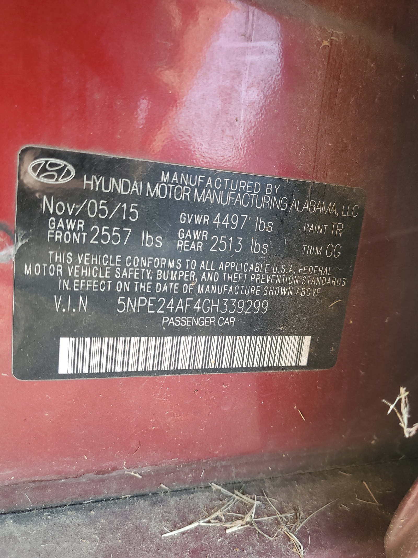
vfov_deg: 67.3
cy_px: 279
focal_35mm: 26
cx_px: 209
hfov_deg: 53.1
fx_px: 419
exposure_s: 1/120
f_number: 1.5
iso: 58
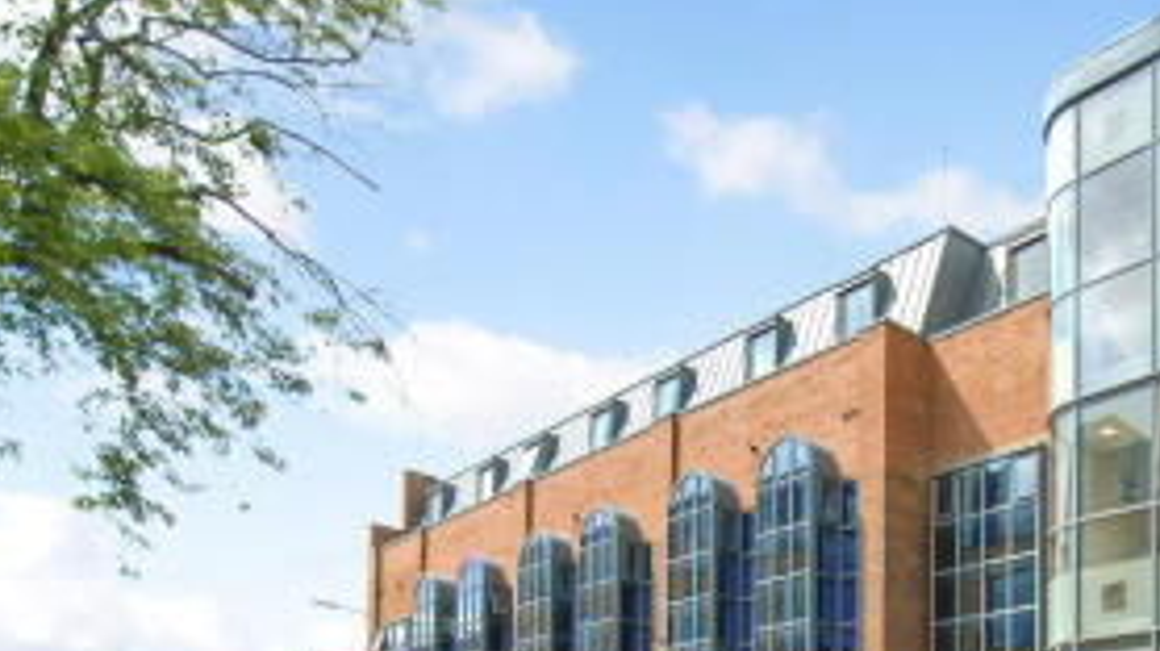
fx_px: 1073
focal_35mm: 35
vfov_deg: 32.6
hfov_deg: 53.5
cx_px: 905
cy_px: 540
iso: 250
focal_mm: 13
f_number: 5
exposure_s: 1/500
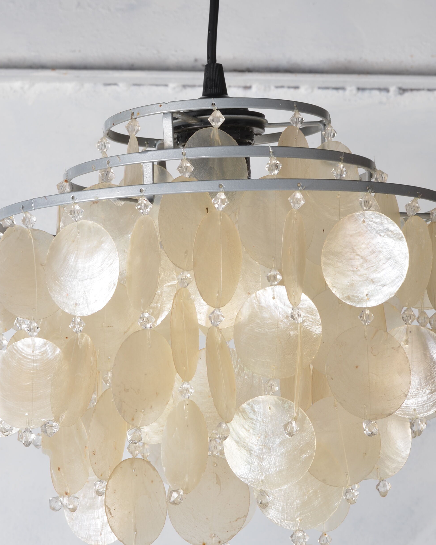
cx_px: 206
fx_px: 1710
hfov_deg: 14.5
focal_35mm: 106
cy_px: 358
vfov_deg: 18.1
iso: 100
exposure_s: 1/125
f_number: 11
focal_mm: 50
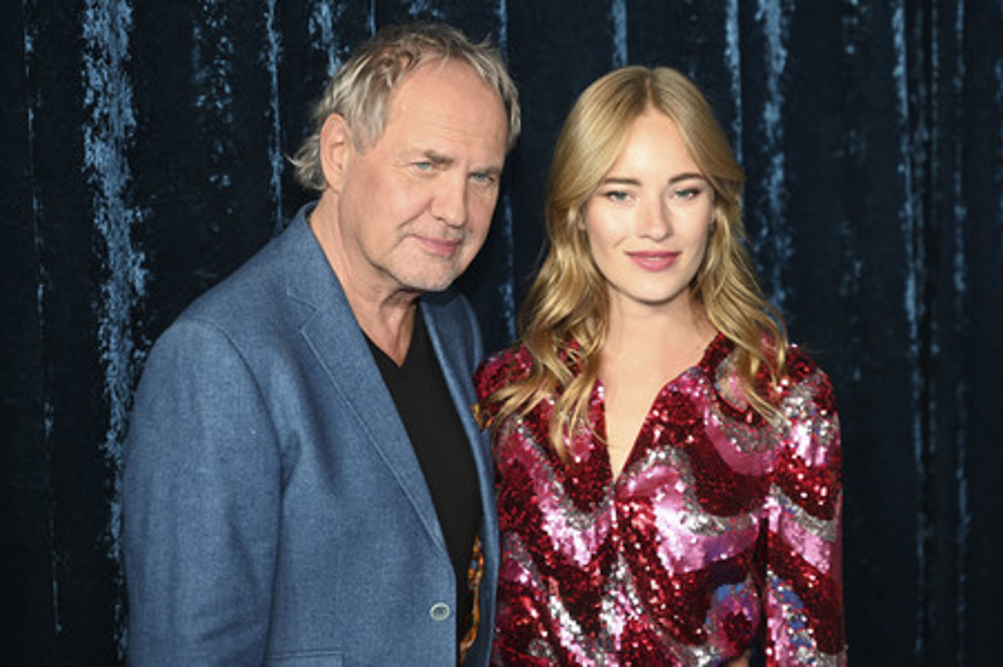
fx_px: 2088
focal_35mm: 75
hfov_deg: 27.0
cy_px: 334
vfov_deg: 18.2
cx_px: 502
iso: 500
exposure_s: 1/125
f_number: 2.8
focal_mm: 75
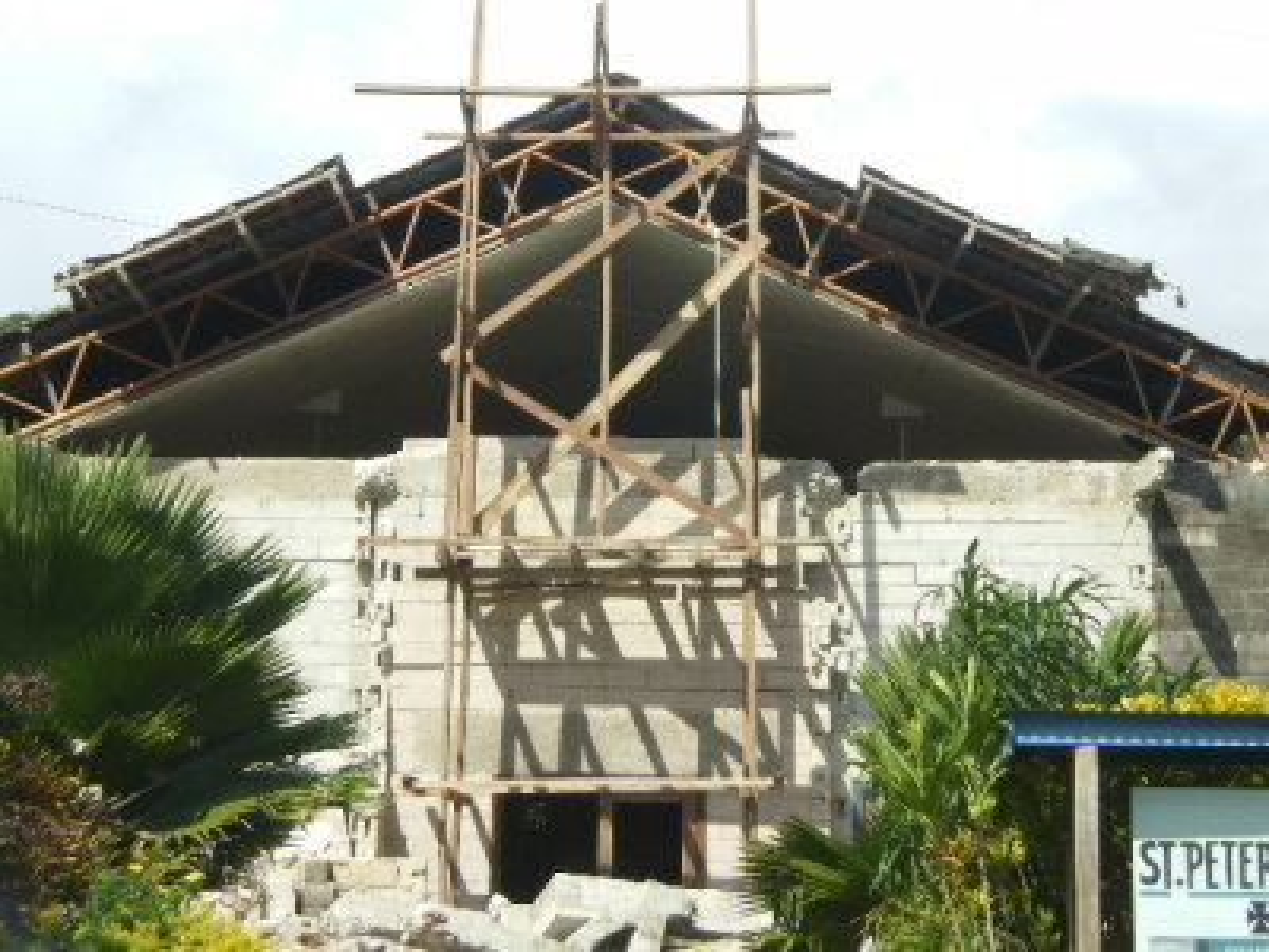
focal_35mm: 99
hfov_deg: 19.8
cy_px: 476
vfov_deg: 14.9
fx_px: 3629
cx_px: 634
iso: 64
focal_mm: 17.3
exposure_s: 1/200
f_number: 8
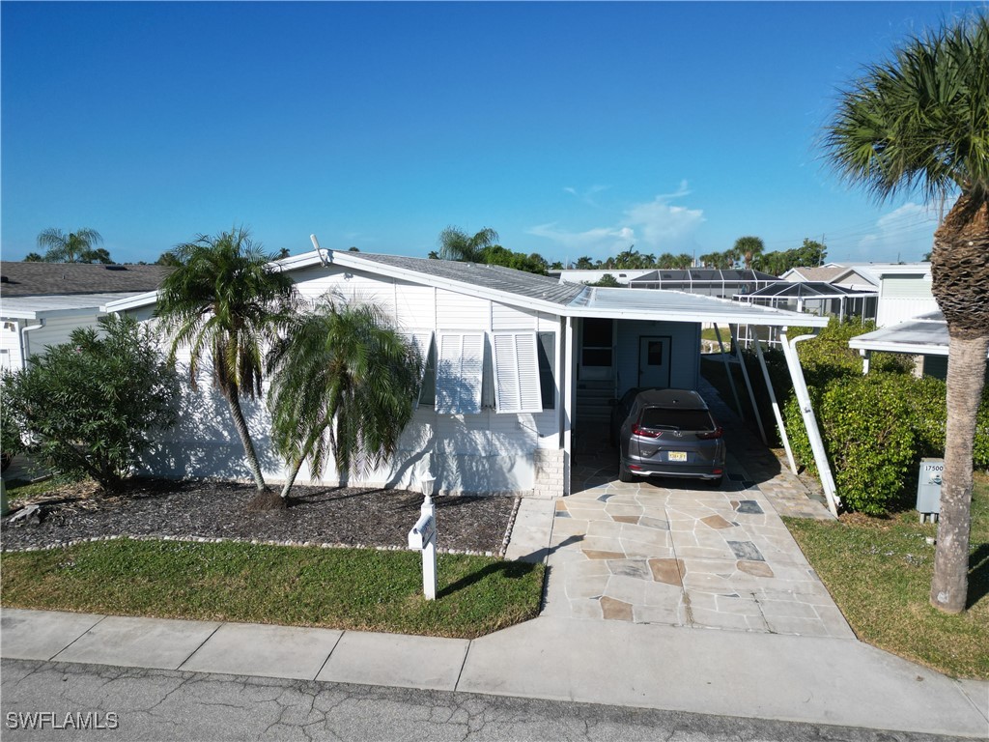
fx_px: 686
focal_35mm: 24
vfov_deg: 56.8
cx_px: 494
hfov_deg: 71.6
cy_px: 371
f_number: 1.7
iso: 130
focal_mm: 6.72
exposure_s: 1/4000
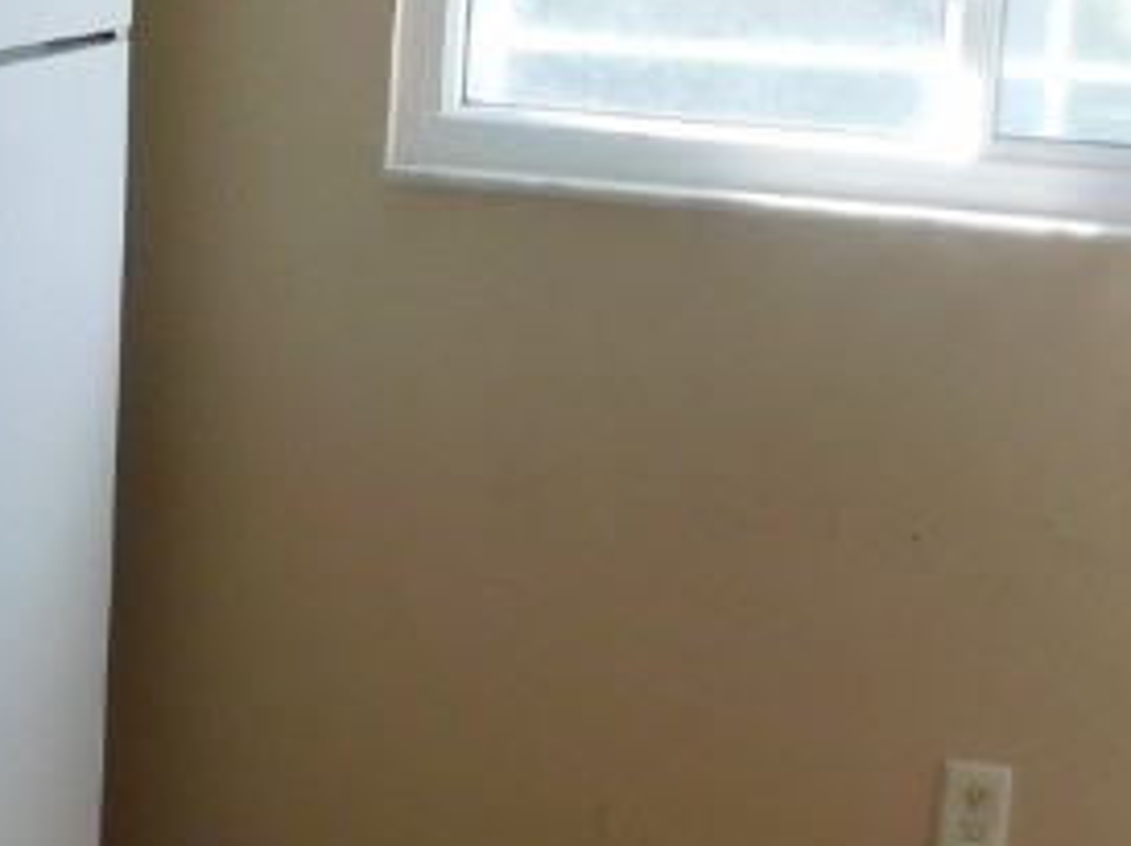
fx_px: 2807
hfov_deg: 22.0
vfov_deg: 17.0
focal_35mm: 86
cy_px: 210
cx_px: 21
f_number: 3
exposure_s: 1/30
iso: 140
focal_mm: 4
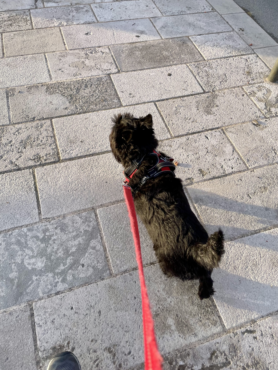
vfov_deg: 67.3
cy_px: 185
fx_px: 278
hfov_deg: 53.1
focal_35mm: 26
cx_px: 139
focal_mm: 4.2
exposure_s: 1/487
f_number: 1.6
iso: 32
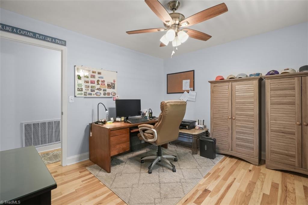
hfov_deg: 96.8
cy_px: 102
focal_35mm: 16
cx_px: 154
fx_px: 137
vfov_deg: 73.7
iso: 320
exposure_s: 1/1.25
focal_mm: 16
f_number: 8
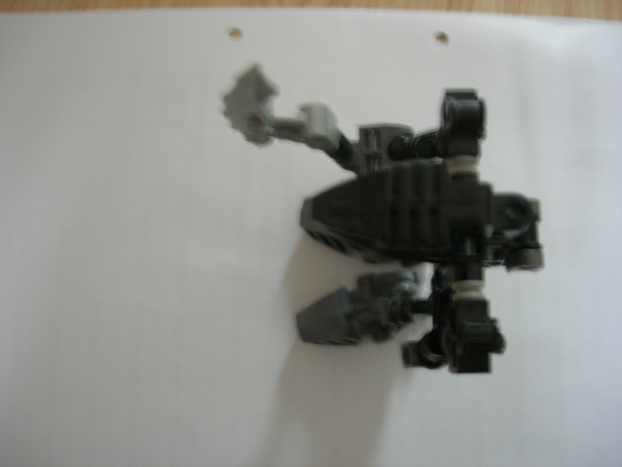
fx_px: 683
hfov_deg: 49.0
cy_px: 234
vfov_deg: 37.7
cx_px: 311
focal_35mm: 38
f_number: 2.8
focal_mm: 7.8
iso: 129
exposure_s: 1/3.7
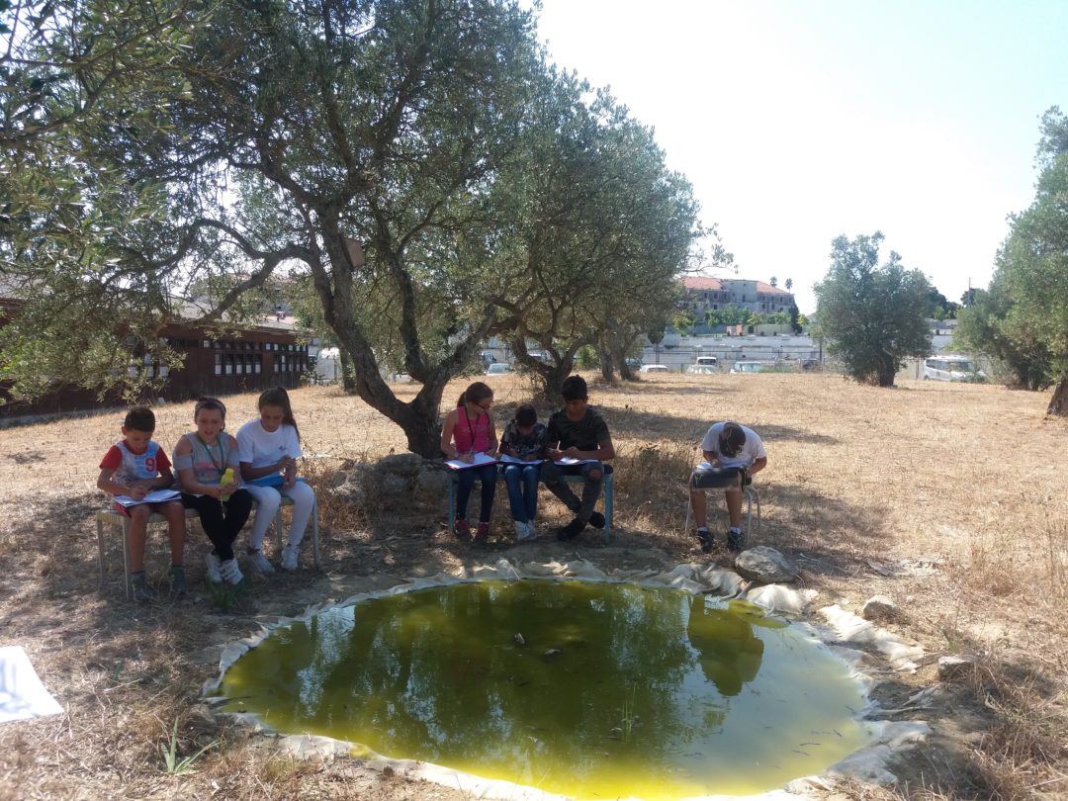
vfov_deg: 49.7
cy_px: 400
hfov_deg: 63.4
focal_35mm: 28
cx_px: 534
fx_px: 864
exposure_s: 1/909
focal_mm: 3.7
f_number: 1.9
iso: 64
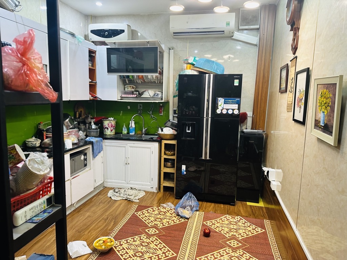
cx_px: 174
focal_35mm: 24
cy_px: 130
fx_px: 241
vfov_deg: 56.8
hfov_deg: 71.6
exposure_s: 1/50
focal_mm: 6.86
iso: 200
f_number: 1.78
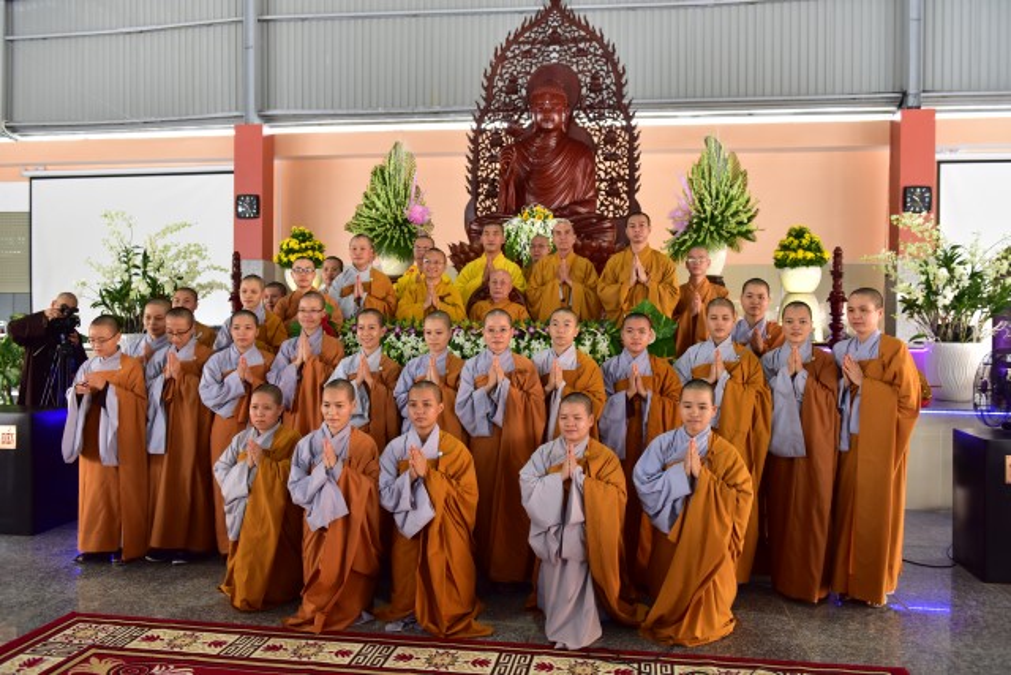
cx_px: 506
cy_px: 338
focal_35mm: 31
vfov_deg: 42.3
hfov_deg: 60.3
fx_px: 871
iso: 1600
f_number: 4
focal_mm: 31
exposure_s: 1/125
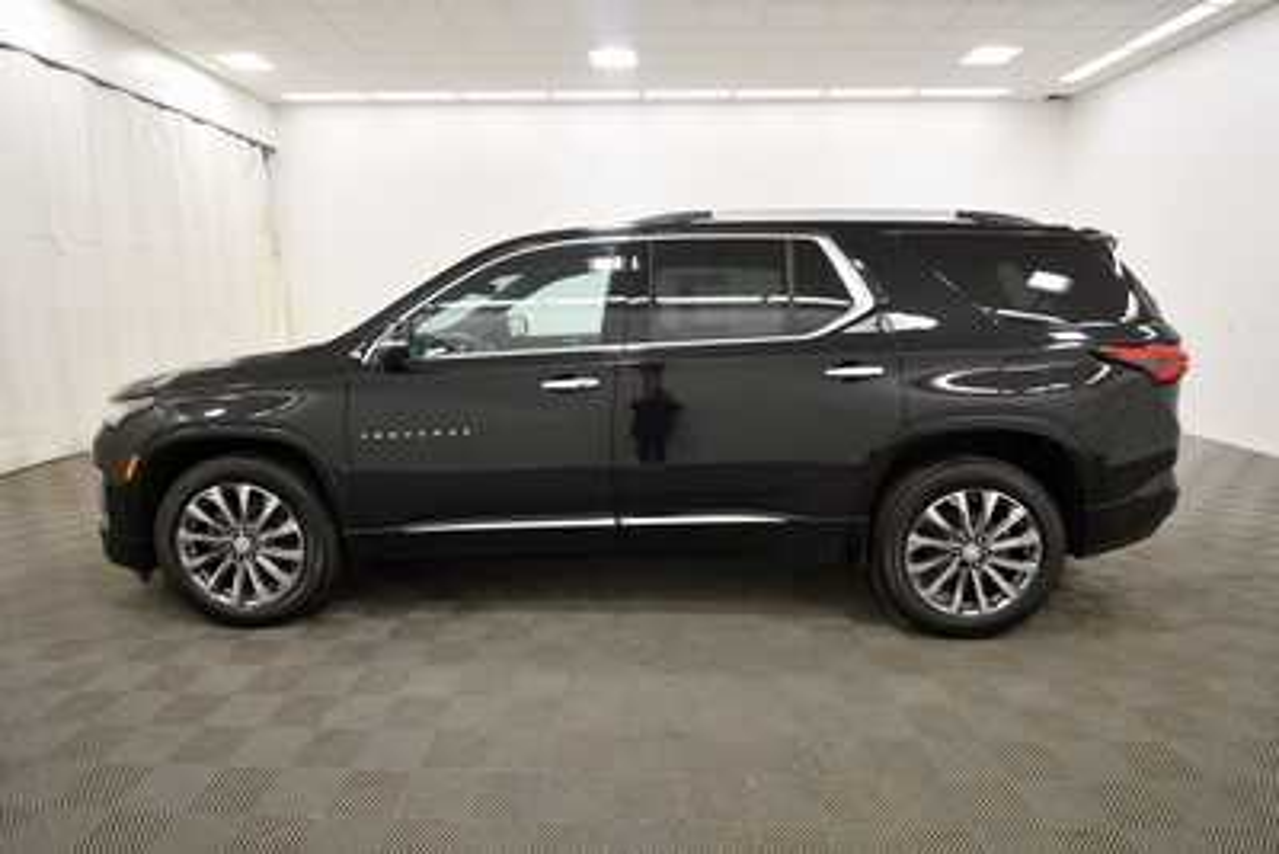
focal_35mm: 19
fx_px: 675
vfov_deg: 64.6
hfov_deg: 86.9
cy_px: 427
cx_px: 640
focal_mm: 13
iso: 800
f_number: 4.8
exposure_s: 1/125
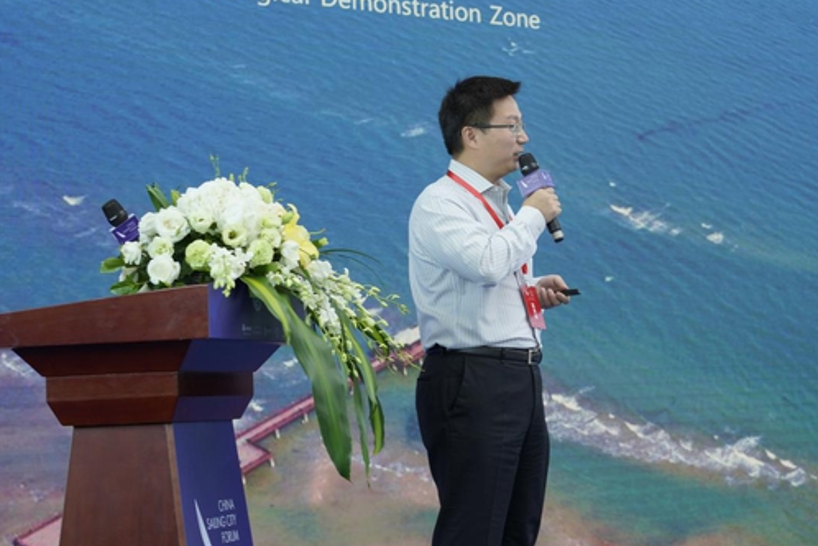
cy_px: 183
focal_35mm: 105
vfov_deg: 13.0
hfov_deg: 19.3
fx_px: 2386
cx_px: 604
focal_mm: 55
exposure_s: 1/80
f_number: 3.5
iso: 100
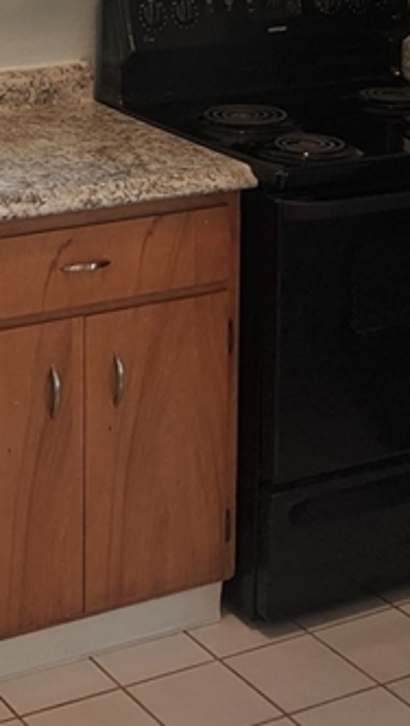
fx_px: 1677
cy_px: 15
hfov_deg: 13.8
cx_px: 50
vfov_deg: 23.5
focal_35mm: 87
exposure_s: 1/60
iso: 148
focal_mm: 4.67
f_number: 2
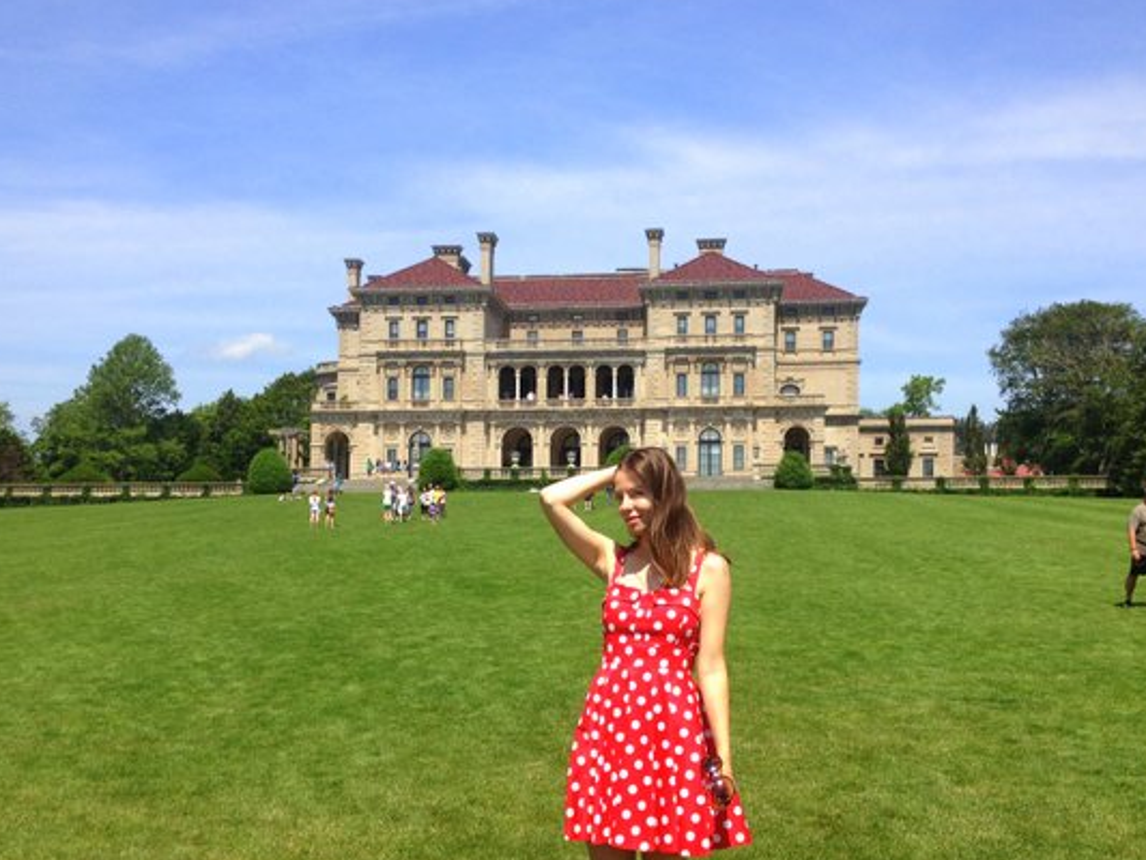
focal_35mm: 42
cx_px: 619
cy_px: 471
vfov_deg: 34.3
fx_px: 1391
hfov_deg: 44.7
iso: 50
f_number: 2.4
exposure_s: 1/1727
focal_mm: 4.28
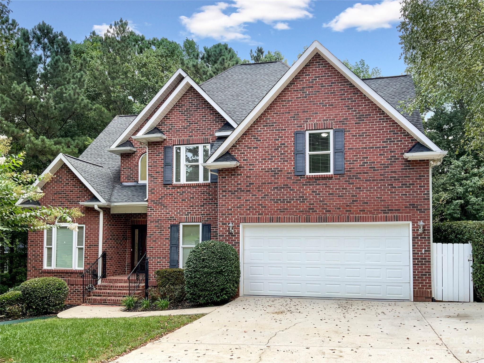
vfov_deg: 48.2
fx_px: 406
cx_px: 242
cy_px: 182
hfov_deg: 61.7
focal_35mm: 29
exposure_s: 1/122
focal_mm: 3
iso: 16
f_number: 1.8
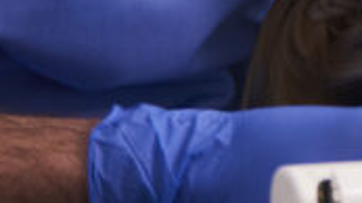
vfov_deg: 3.8
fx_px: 2973
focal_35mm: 310
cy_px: -480
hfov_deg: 6.6
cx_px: 873
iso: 250
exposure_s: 1/100
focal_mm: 50
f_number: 2.8
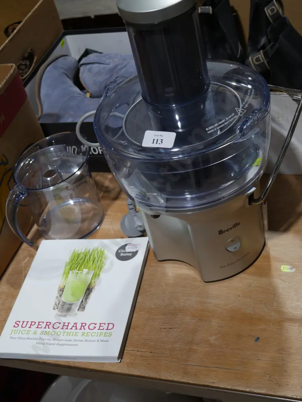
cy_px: 201
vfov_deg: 38.2
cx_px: 151
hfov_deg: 29.1
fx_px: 581
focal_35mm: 50
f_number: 5.3
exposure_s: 1/60
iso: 200
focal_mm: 25
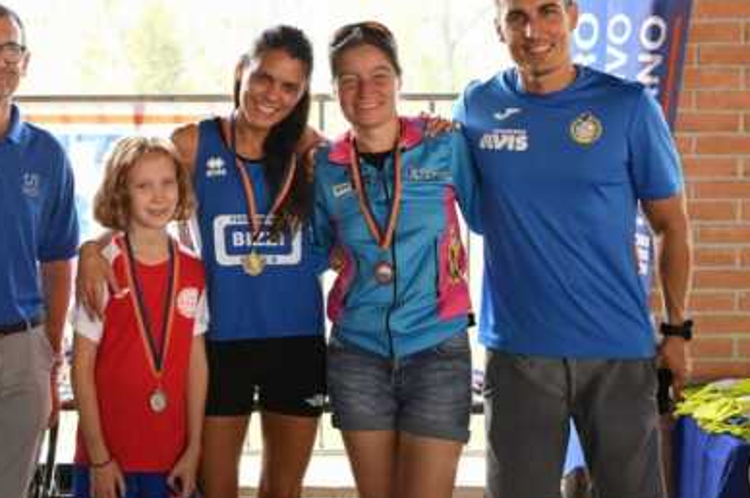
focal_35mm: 65
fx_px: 1353
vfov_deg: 20.9
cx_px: 164
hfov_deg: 30.3
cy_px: 218
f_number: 7.1
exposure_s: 1/320
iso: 2200
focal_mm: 40
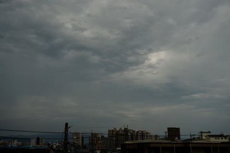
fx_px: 259
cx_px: 115
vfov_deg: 33.0
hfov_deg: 47.9
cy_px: 76
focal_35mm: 40
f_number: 5.6
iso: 100
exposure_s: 1/200
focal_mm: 27
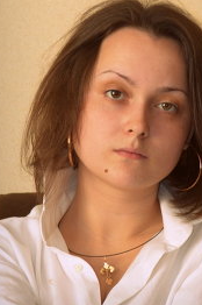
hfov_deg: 13.5
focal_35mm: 101
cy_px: 115
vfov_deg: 20.2
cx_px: 124
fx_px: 850
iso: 720
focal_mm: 45
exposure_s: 1/30
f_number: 5.3
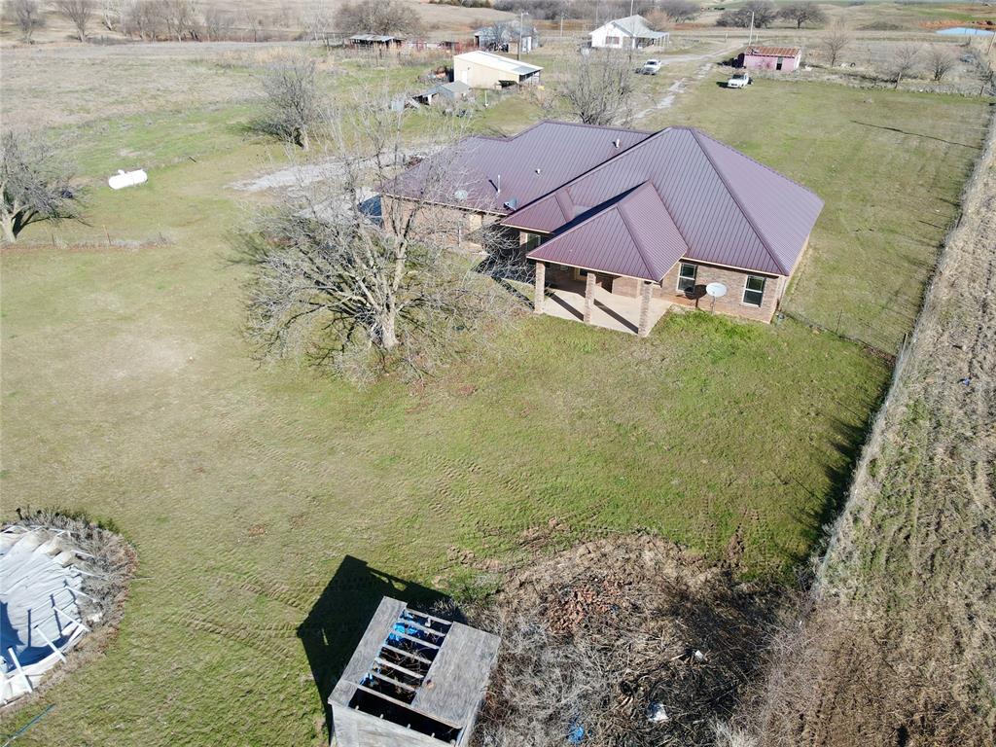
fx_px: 691
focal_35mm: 24
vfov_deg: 56.8
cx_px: 498
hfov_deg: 71.6
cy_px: 374
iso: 100
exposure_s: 1/400
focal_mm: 4.5
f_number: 2.8
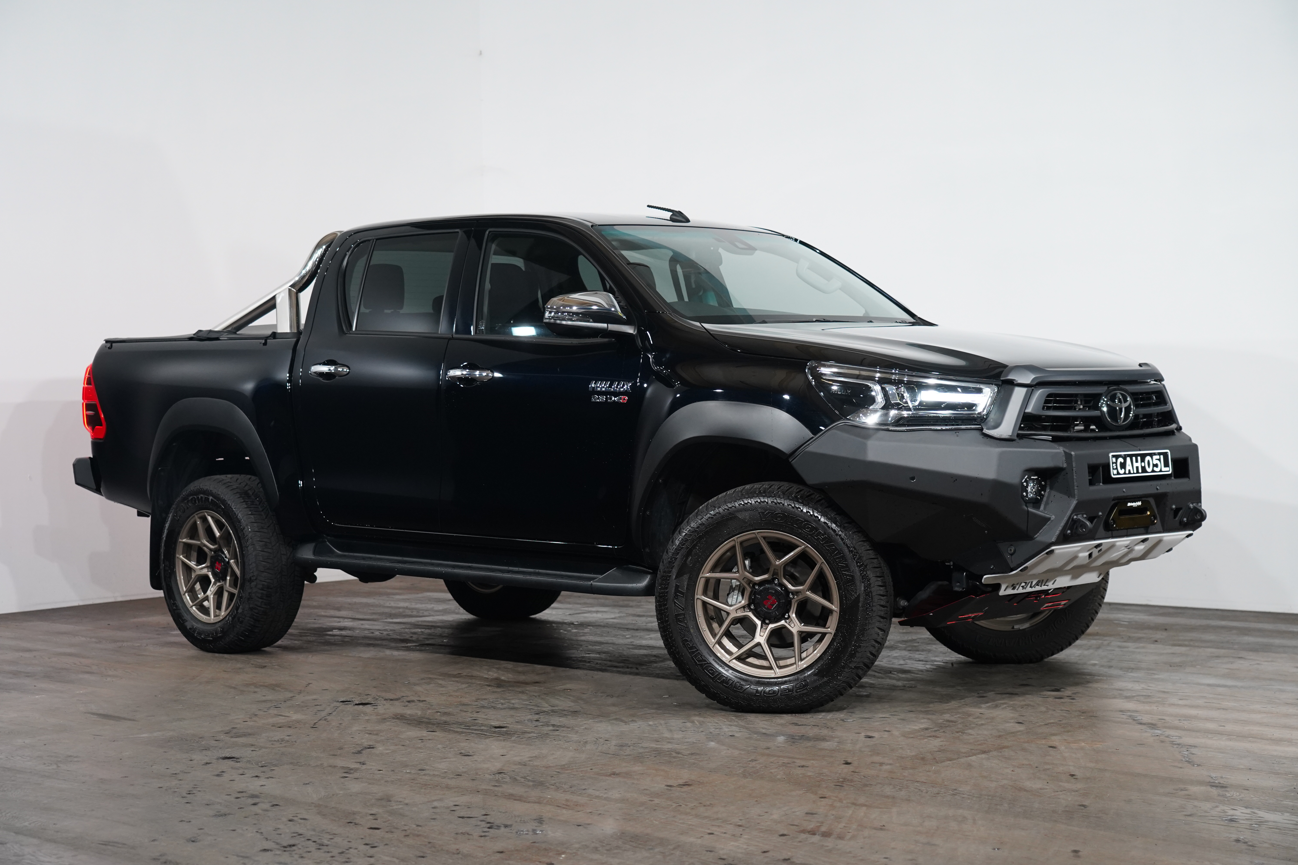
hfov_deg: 35.6
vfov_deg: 24.2
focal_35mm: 56
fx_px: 2019
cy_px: 432
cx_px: 649
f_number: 4
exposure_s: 1/50
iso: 2000
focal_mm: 56
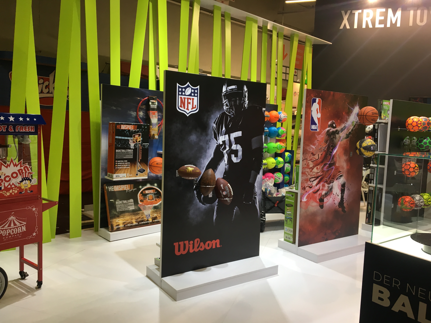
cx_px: 216
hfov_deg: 61.7
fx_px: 361
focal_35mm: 29
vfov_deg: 48.2
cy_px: 162
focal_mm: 4.15
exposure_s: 1/33
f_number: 2.2
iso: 32
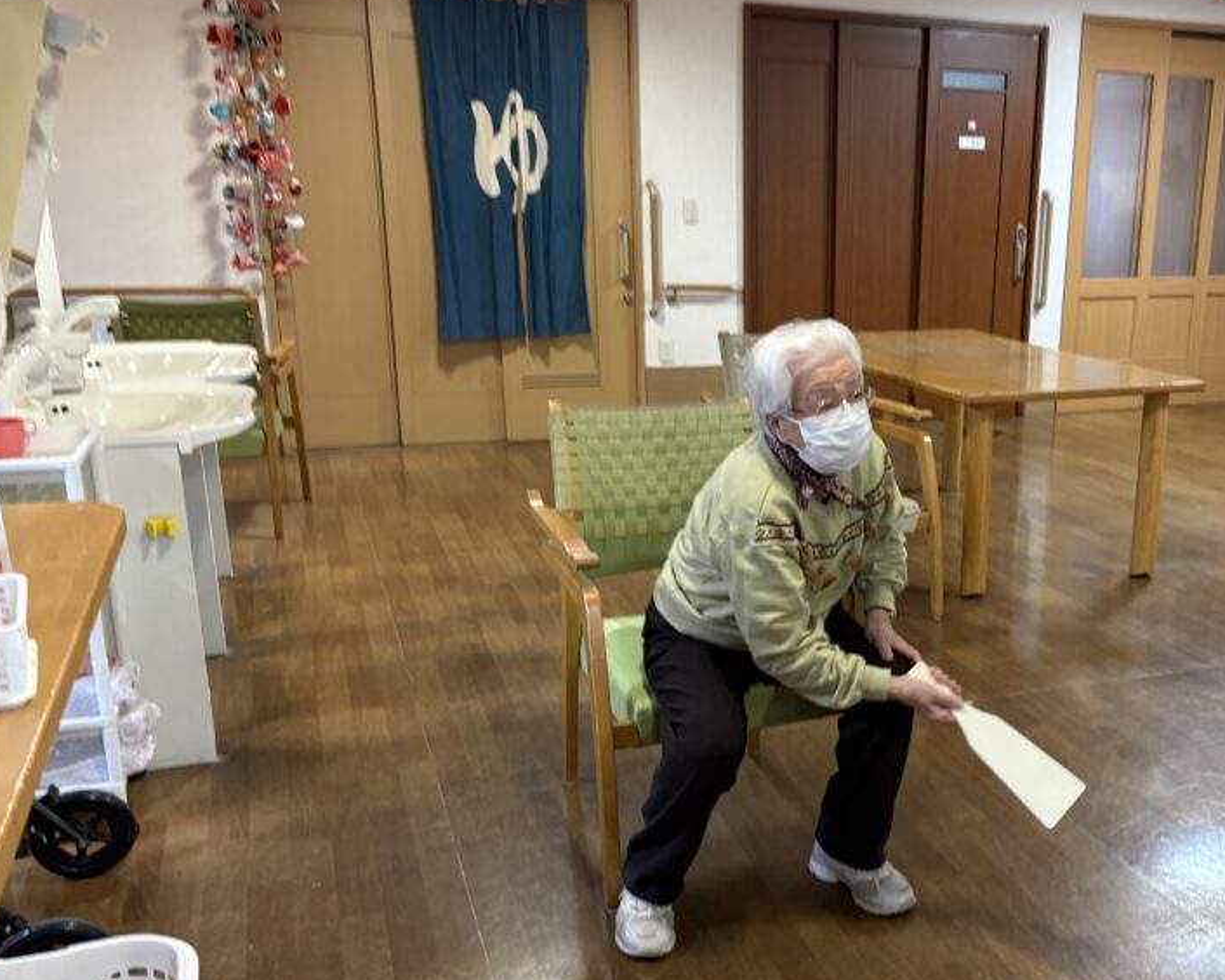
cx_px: 846
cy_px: 570
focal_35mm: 36
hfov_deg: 49.1
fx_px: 1305
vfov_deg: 41.0
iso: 160
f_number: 1.6
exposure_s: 1/60
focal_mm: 5.96
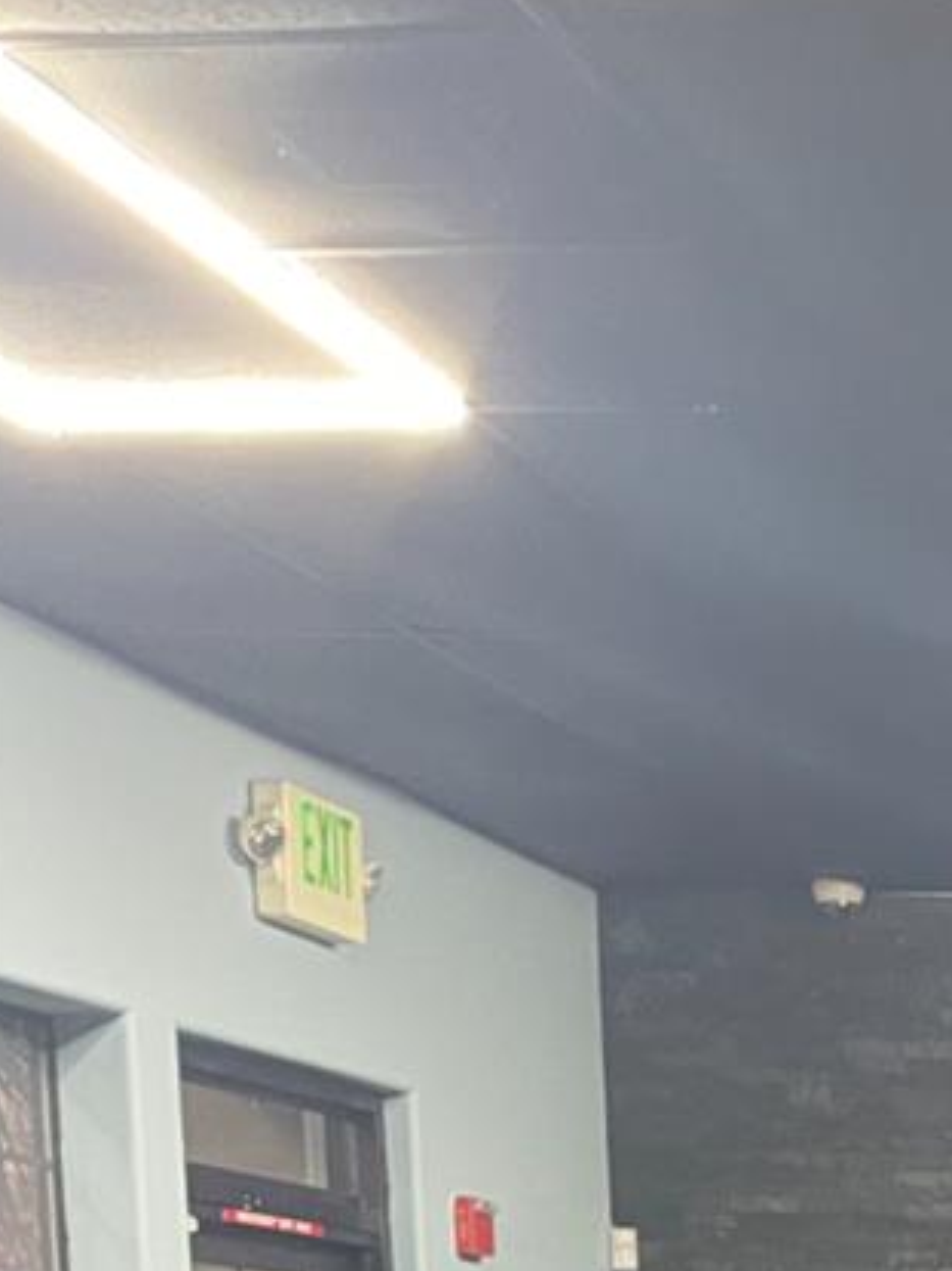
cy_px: 2015
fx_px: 3449
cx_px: 1700
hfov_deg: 14.0
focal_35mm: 94
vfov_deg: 18.1
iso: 500
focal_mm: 4.2
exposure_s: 1/40
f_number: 1.6
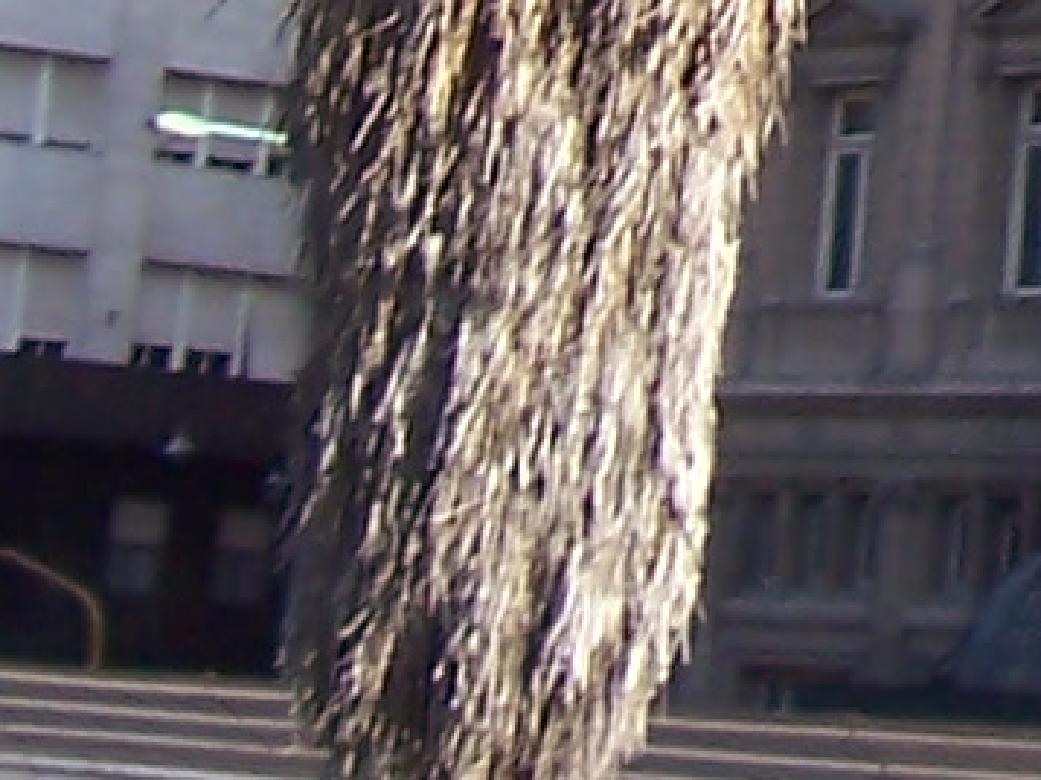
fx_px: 6582
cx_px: 2204
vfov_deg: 6.5
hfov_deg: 8.5
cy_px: -1010
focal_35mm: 219
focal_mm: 5.6
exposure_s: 1/250
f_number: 5.6
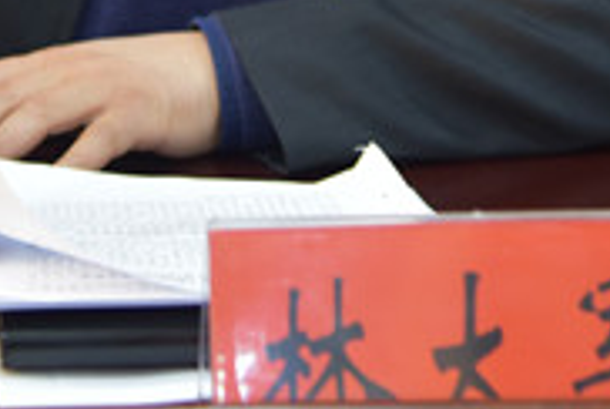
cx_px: 141
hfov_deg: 10.0
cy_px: -231
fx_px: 3462
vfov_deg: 6.7
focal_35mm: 204
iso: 1400
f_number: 4
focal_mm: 62
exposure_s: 1/60
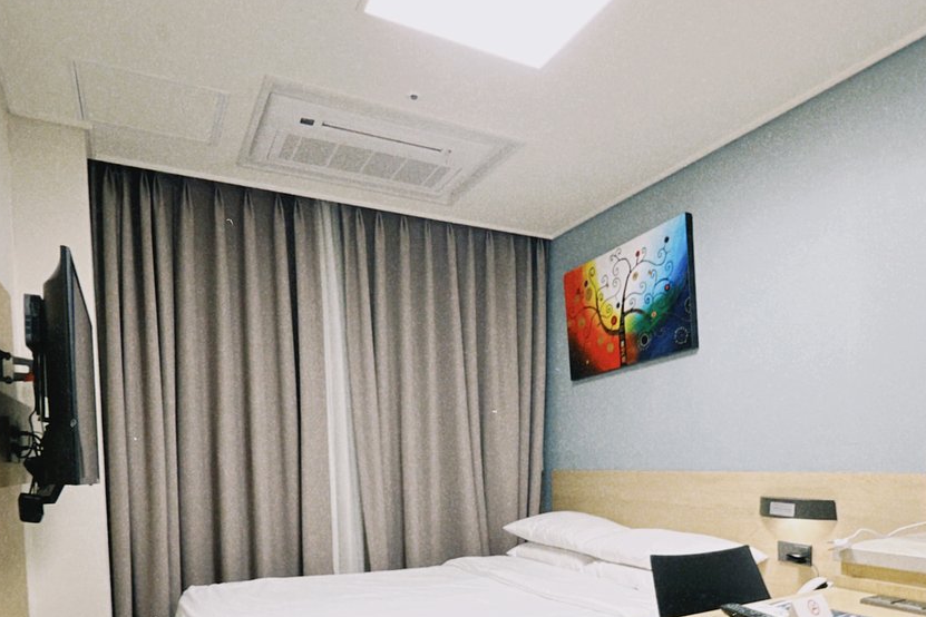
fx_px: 643
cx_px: 561
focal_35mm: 25
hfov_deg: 70.7
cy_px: 486
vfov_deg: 48.6
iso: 64
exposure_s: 1/30
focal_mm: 1.57
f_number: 1.8
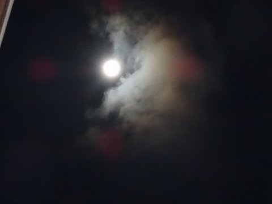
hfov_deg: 15.1
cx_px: 136
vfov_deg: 11.3
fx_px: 1029
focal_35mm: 131
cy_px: 102
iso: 5000
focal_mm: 22.38
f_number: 5.6
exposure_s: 1/10
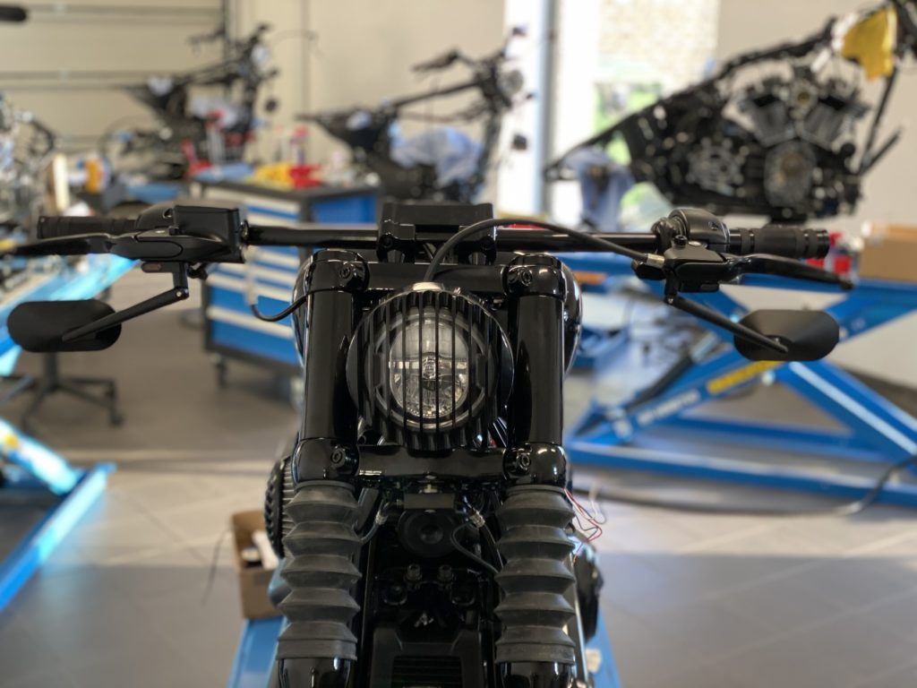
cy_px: 344
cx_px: 458
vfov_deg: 28.0
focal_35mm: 52
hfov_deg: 36.8
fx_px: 1378
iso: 125
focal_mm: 6
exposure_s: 1/50
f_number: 2
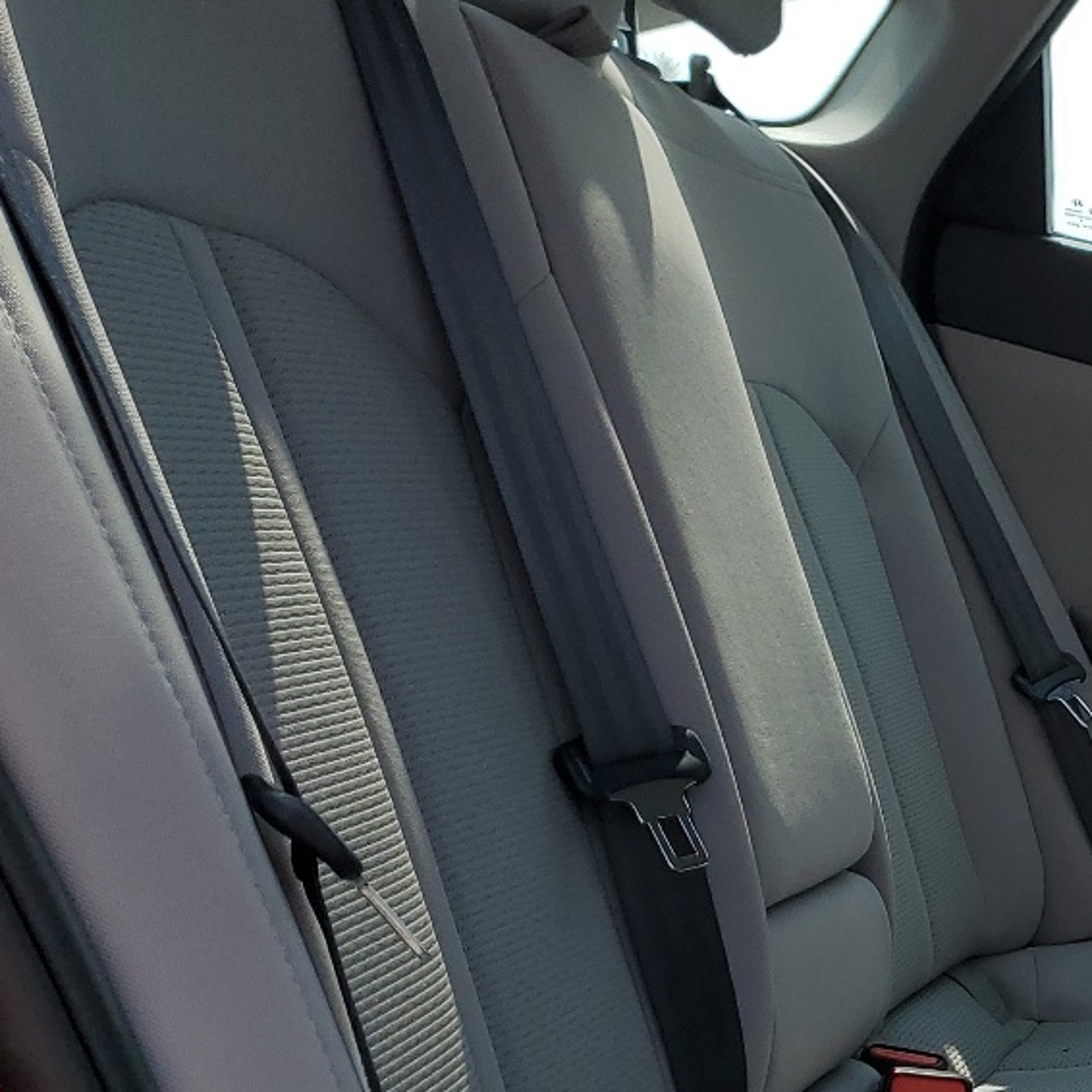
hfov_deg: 23.4
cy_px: 924
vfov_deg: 25.9
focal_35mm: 65
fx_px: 2320
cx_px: 1430
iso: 50
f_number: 1.5
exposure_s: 1/2000
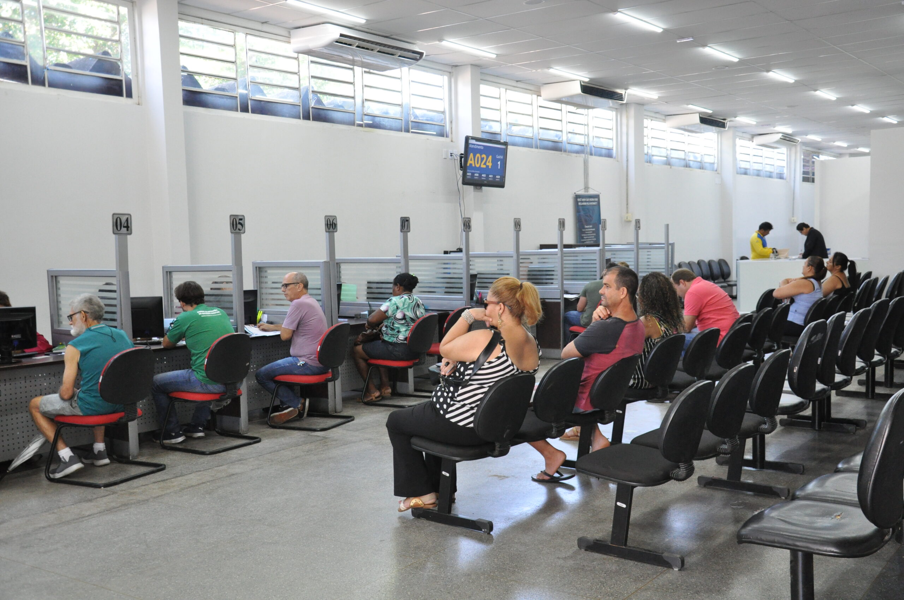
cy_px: 300
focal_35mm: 38
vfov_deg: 35.4
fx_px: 940
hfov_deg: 51.3
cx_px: 452
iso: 1600
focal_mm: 25
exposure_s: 1/100
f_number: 5
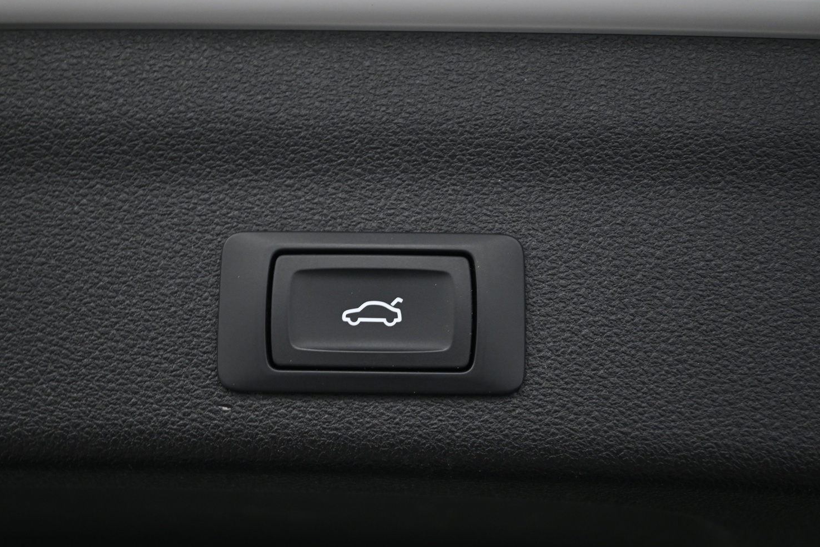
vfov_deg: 25.1
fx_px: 1226
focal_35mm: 54
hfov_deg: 37.0
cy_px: 295
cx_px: 371
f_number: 5
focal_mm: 32.5
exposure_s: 1/50
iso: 900
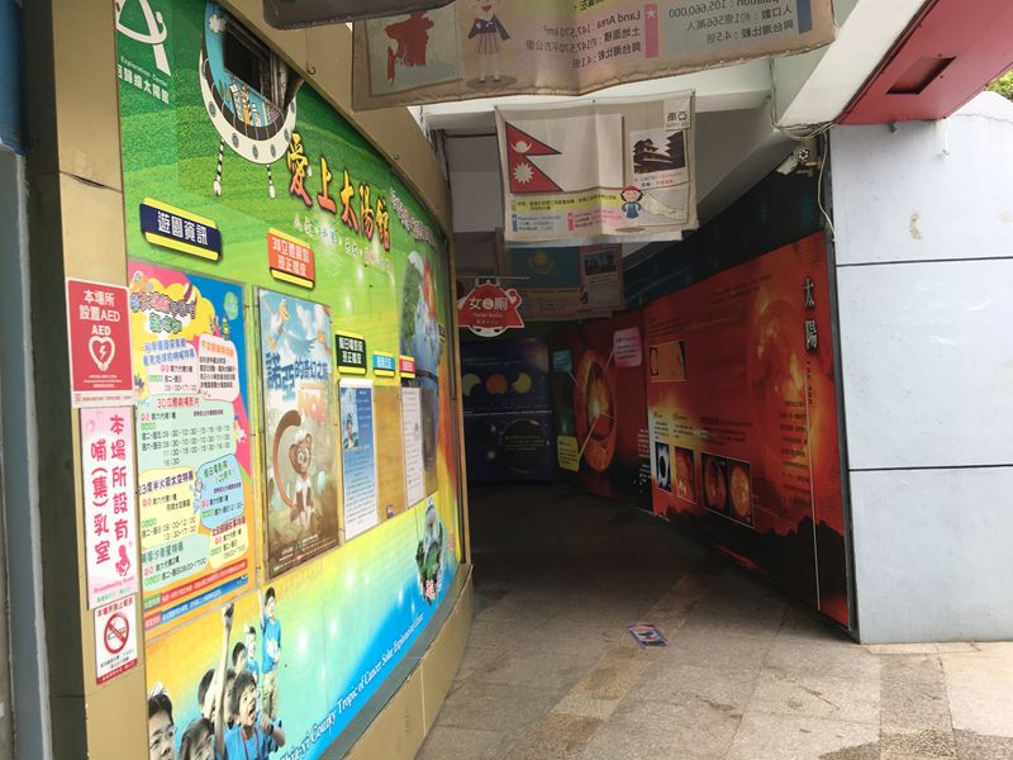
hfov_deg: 61.7
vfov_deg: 48.2
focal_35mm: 29
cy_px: 380
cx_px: 506
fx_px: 849
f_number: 2.2
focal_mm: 4.15
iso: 25
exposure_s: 1/144
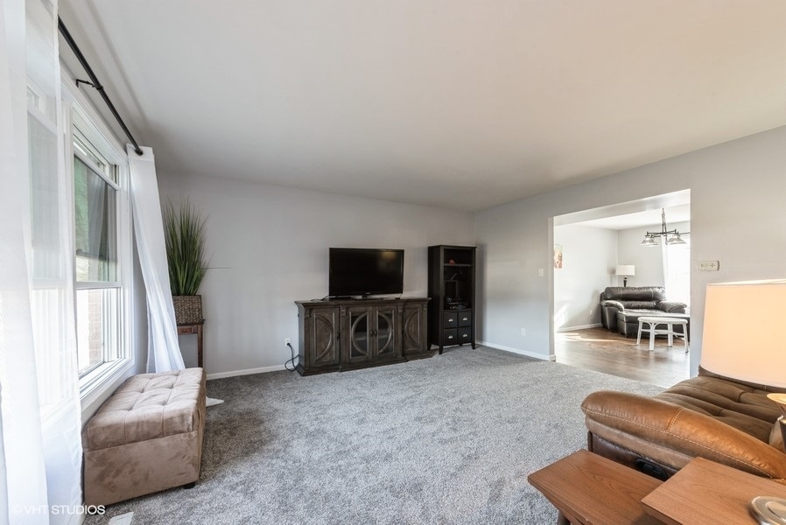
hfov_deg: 104.2
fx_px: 306
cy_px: 262
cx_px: 393
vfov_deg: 81.3
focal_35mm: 14
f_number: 11
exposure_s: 1/3
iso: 200
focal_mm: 14
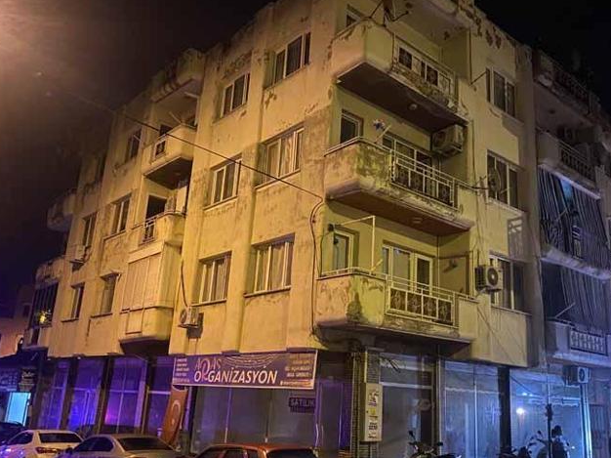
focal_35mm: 32
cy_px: 244
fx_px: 565
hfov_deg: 56.6
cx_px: 346
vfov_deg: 44.1
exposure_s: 1/10
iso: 500
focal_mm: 4.25
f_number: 1.8
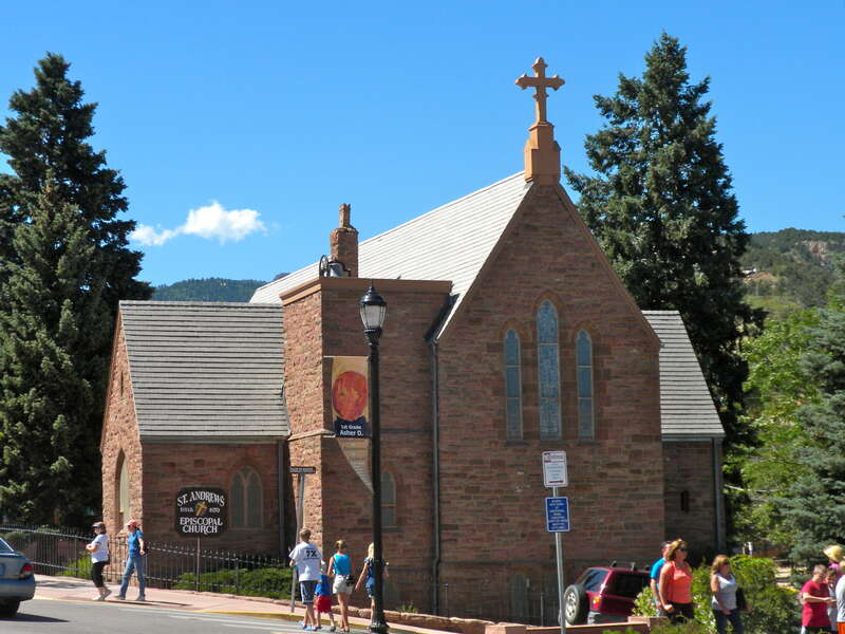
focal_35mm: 72
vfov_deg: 20.4
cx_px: 422
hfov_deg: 27.0
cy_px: 317
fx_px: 1758
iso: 87
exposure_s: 1/520
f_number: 5
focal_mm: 12.7
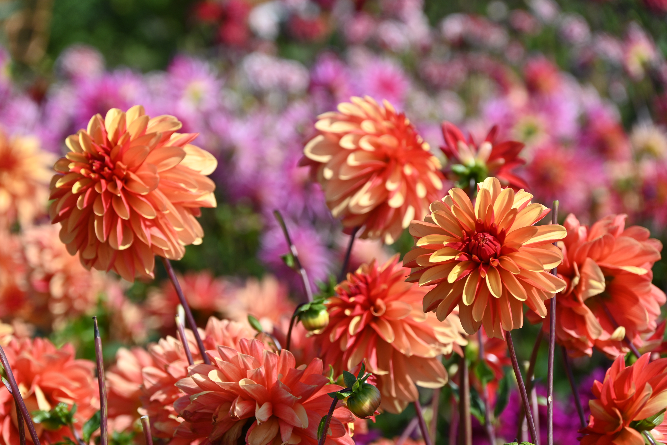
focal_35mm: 158
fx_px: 2918
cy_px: 222
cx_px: 334
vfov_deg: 8.7
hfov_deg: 13.0
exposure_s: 1/320
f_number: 7.1
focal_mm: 105
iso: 100
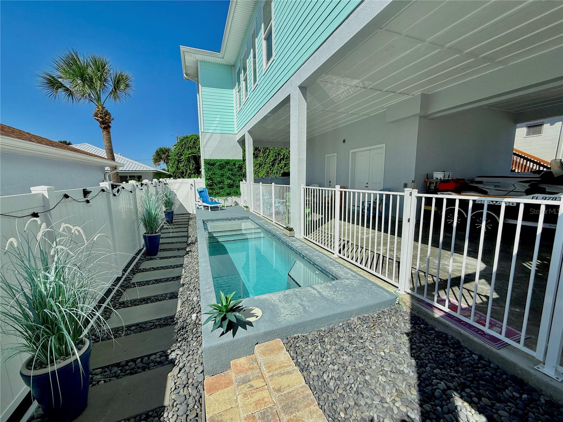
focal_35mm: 14
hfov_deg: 102.1
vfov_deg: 85.7
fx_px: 228
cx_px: 282
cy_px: 211
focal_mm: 2.22
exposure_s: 1/5155
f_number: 2.2
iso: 50
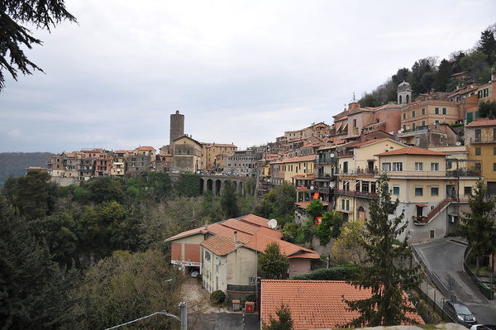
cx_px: 248
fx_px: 330
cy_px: 165
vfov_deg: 53.1
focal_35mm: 24
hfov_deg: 73.8
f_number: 8
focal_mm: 24
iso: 200
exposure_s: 1/250
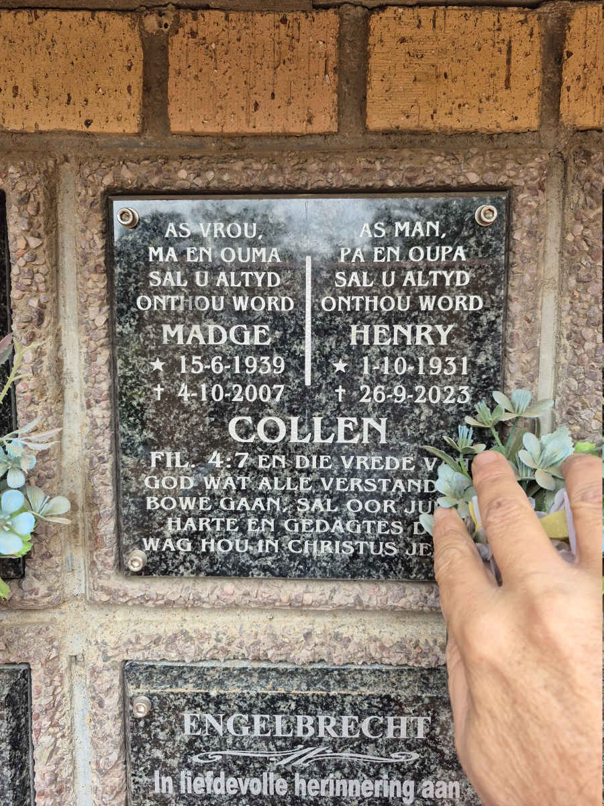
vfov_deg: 73.9
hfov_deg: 58.9
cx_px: 302
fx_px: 535
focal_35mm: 23
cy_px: 403
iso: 100
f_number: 1.8
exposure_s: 1/180
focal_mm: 5.4
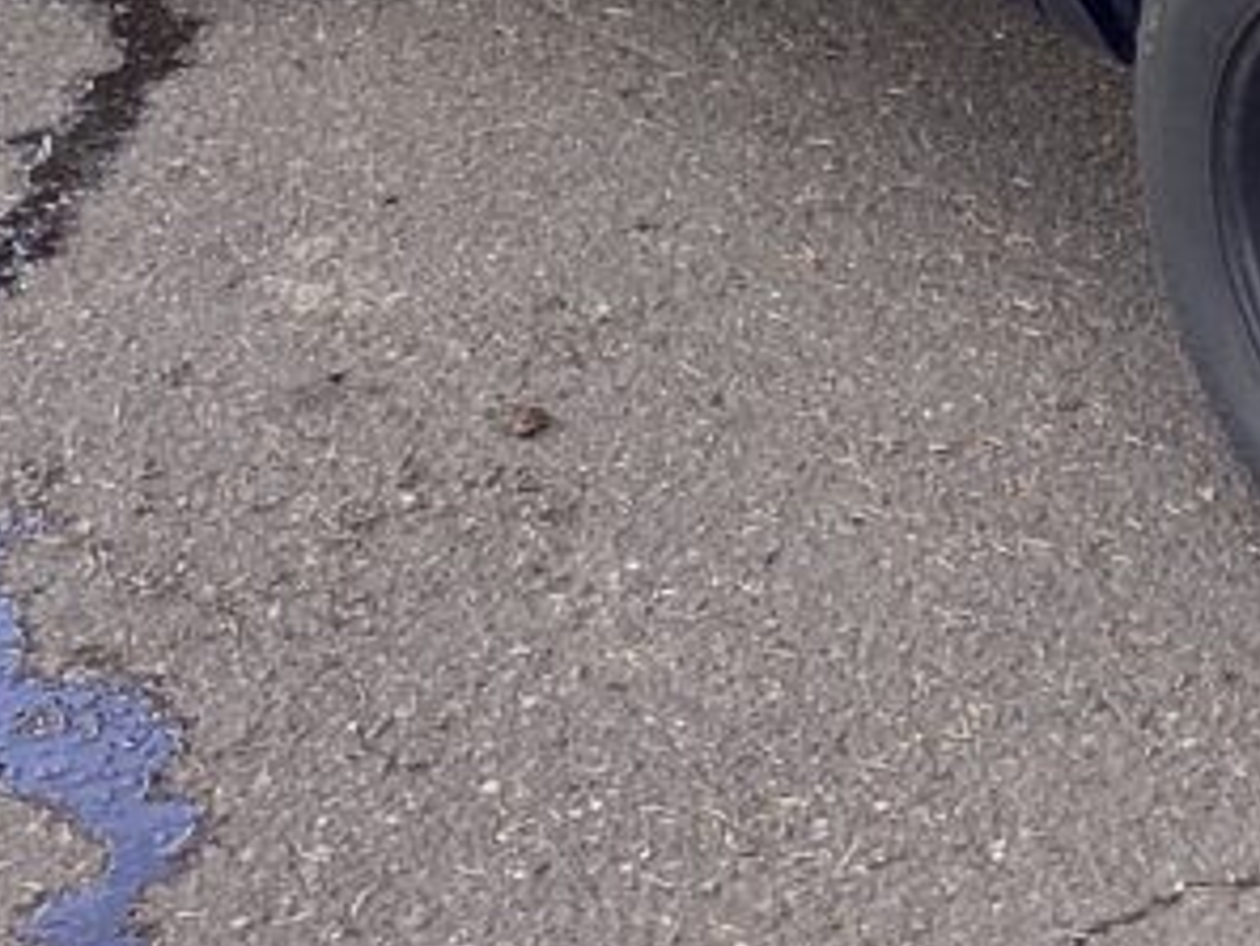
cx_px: 1506
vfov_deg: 13.2
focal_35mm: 107
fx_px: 3896
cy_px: -382
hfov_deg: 17.5
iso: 25
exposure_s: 1/120
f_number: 2.4
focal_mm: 3.3
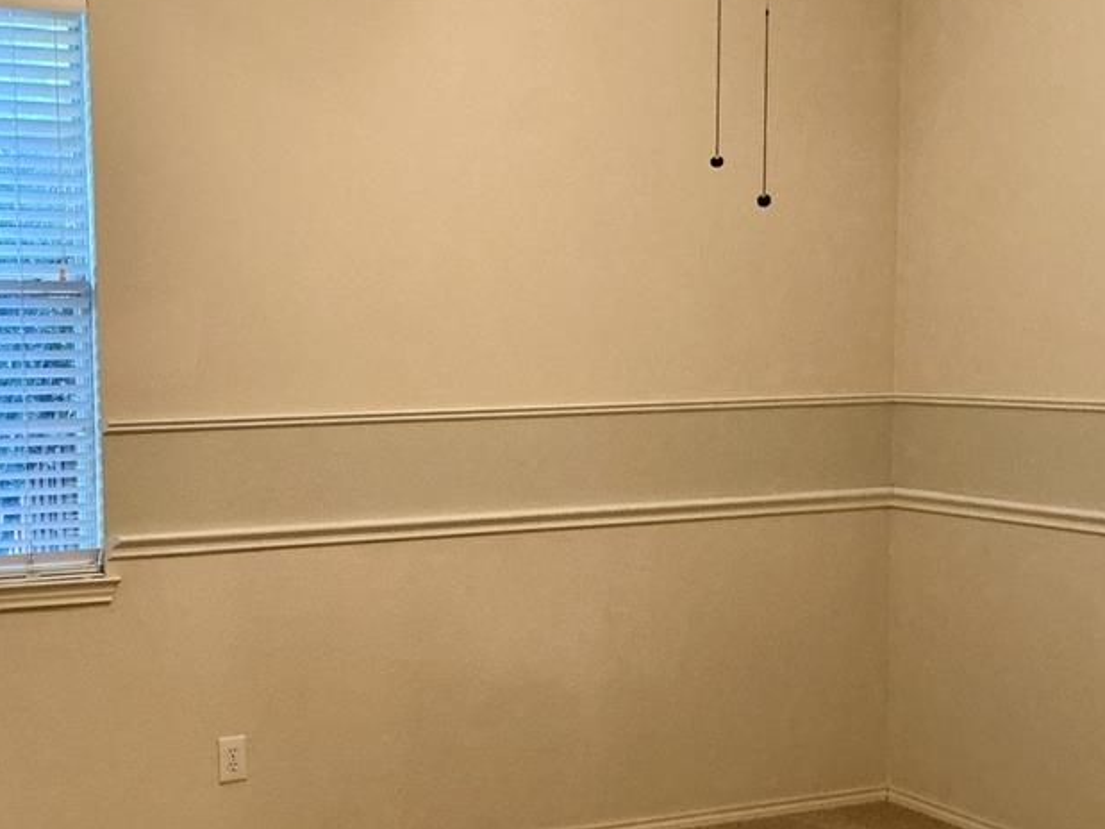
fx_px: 1532
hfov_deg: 38.4
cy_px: 488
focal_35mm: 48
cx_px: 252
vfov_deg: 30.2
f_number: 1.8
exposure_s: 1/60
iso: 160
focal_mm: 3
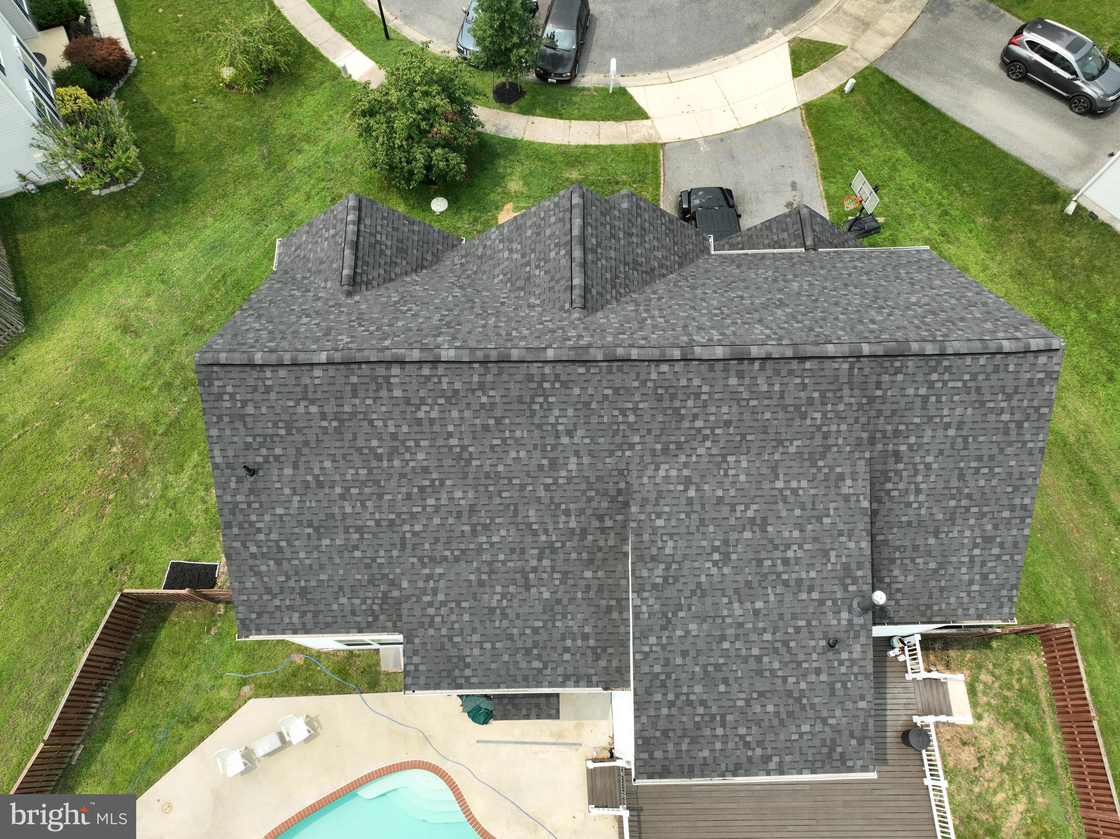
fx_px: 776
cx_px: 560
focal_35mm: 24
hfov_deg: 71.6
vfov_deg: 56.8
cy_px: 420
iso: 130
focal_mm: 12.29
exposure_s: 1/320
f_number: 2.8
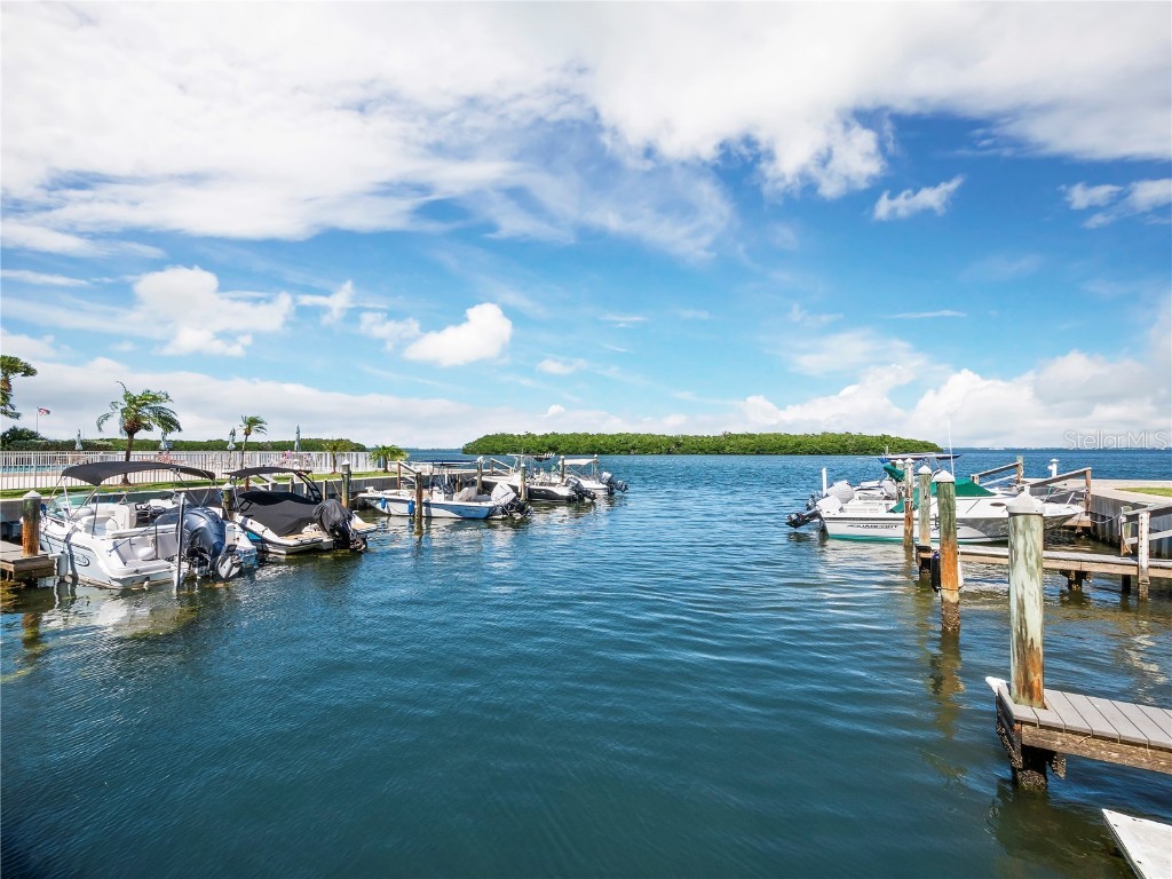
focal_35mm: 14
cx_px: 586
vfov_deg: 85.7
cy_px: 440
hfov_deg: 102.1
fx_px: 474
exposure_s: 1/160
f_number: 10
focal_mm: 7
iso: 400
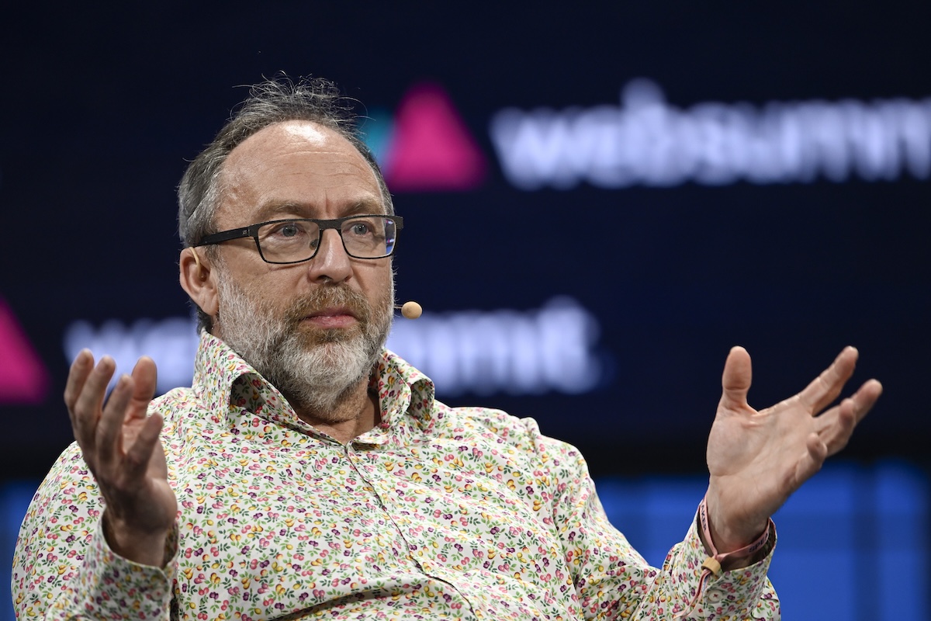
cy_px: 310
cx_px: 466
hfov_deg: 5.2
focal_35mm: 400
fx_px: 10344
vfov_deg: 3.4
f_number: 4.5
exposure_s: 1/320
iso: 1600
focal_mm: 400
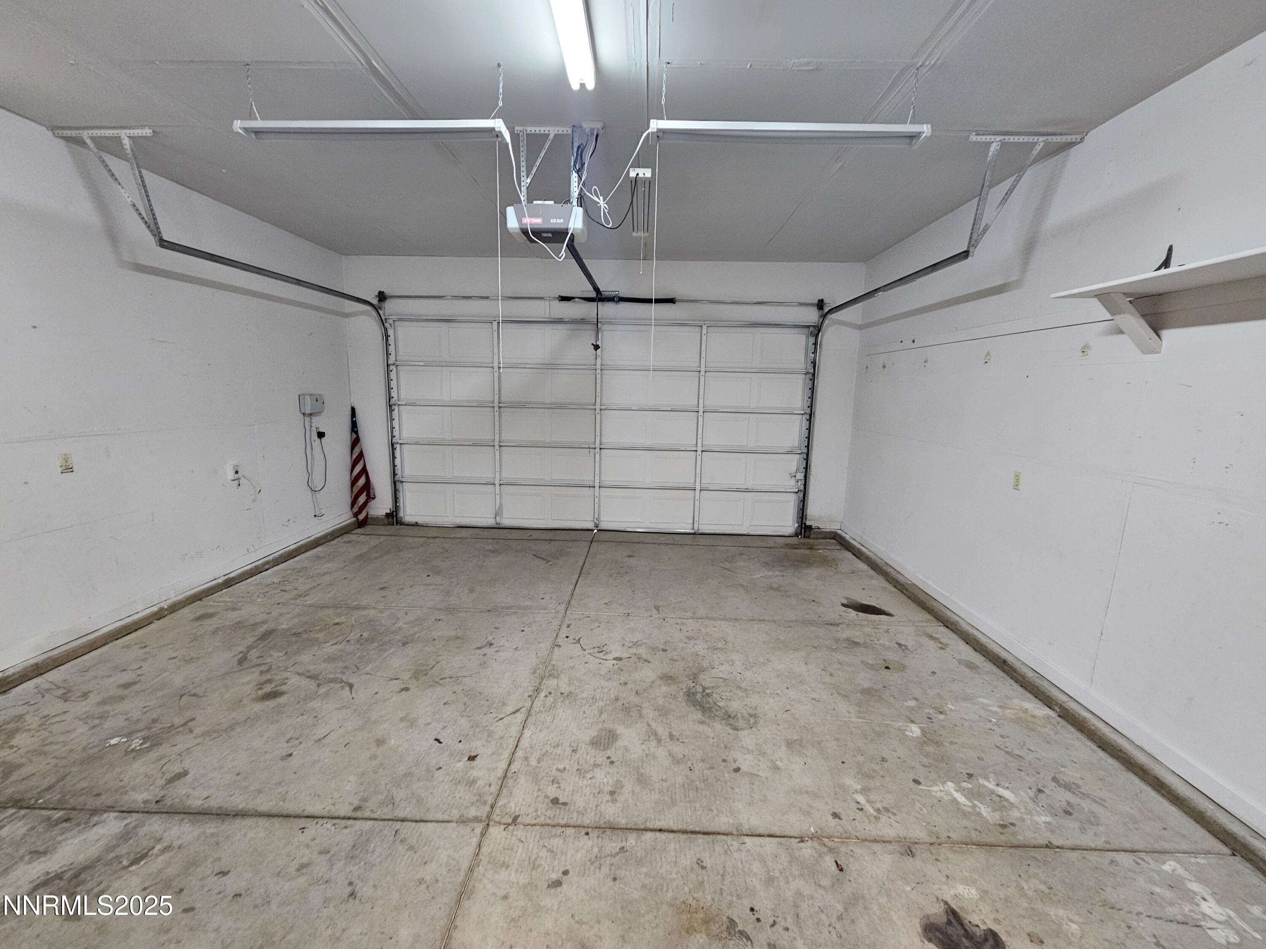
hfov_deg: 106.2
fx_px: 475
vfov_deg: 89.9
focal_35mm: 13
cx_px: 633
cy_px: 474
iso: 400
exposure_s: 1/30
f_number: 2.2
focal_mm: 2.2
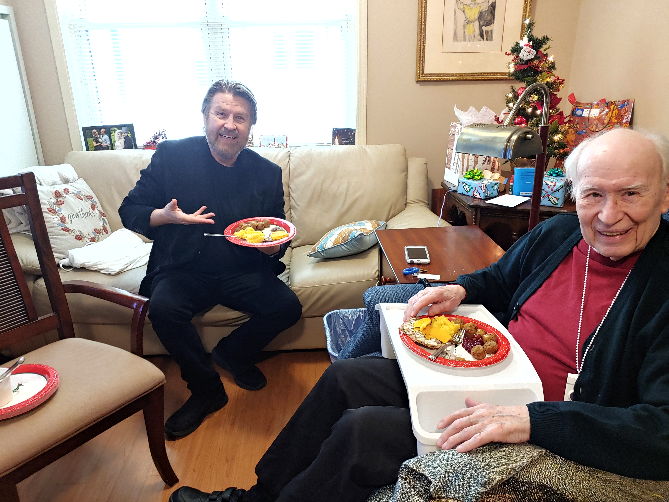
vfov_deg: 54.9
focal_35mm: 25
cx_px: 334
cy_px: 251
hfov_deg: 69.4
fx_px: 483
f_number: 1.5
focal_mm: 4.23
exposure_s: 1/24
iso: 250
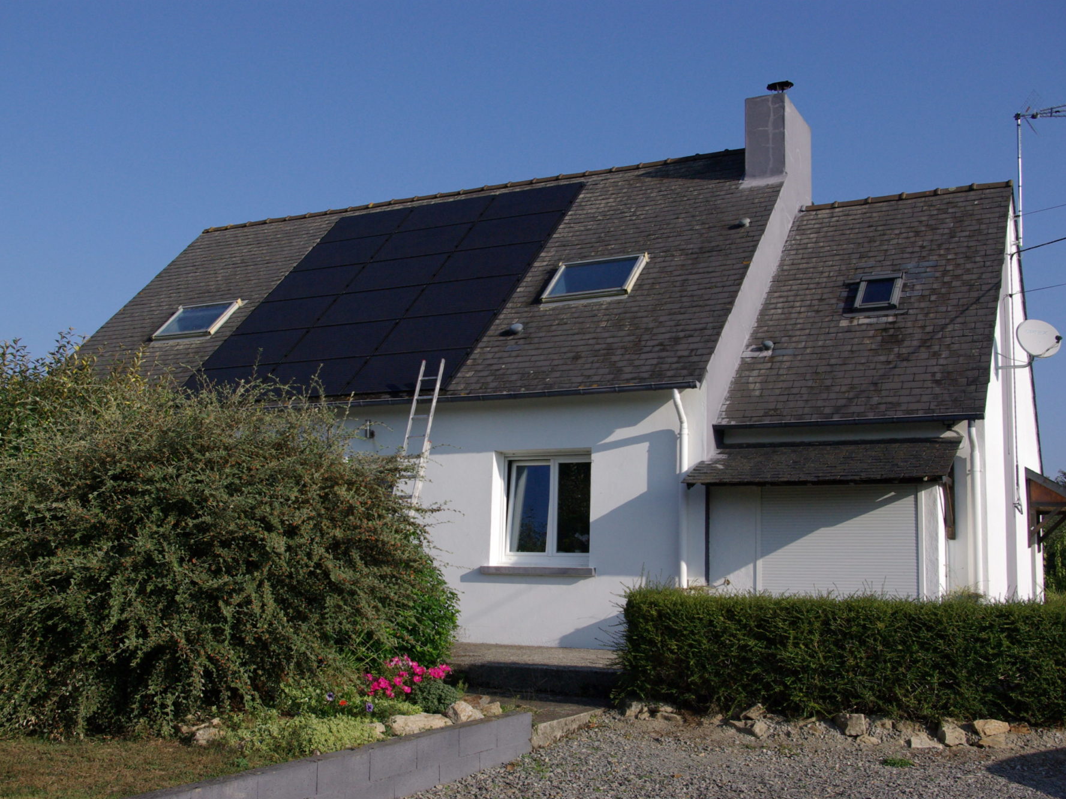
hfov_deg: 47.8
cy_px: 401
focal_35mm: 39
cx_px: 504
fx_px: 1201
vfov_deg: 36.8
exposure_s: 1/1000
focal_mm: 24
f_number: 9.5
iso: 400
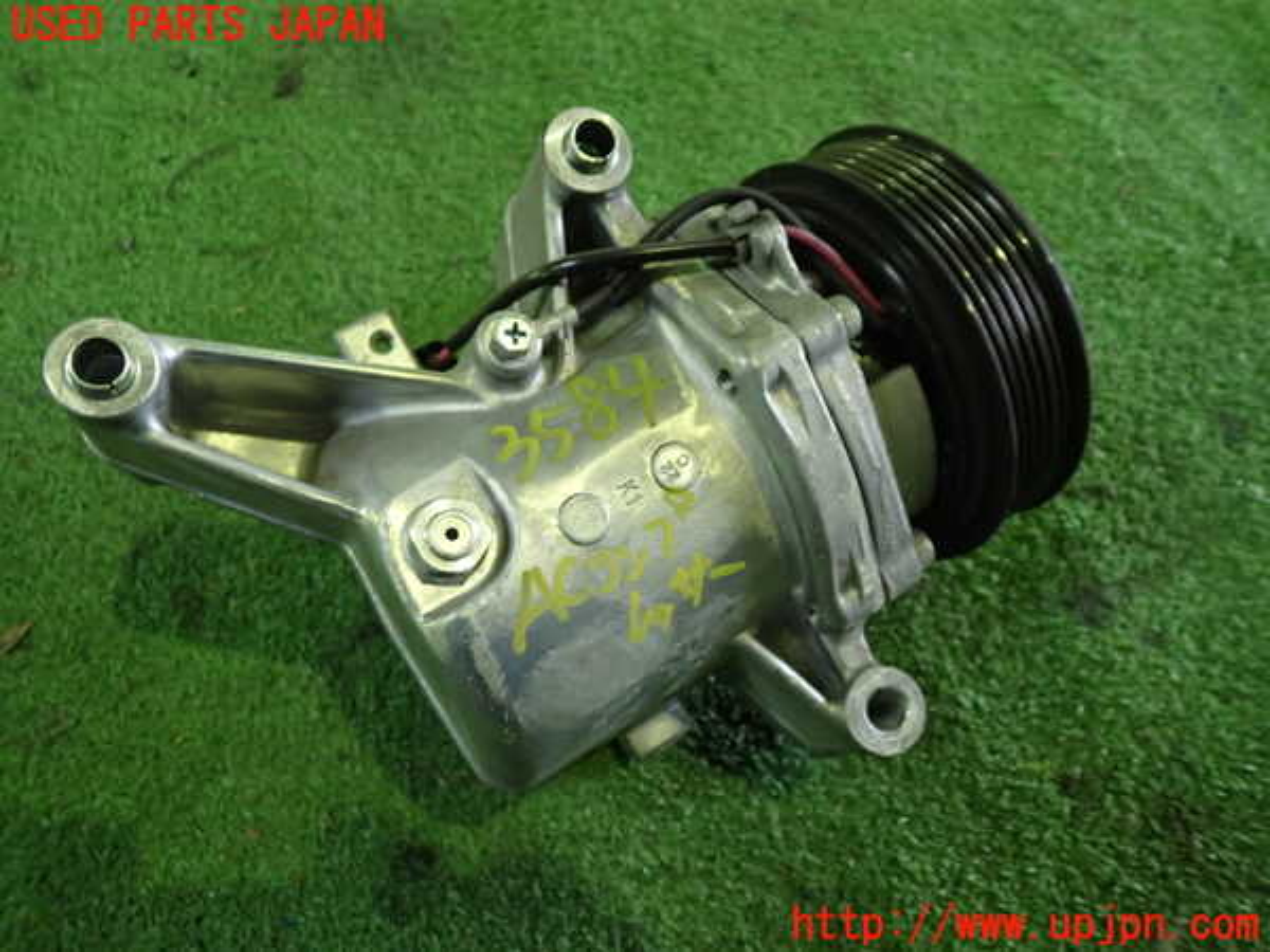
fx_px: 1101
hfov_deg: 60.0
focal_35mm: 30
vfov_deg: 46.8
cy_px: 476
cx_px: 635
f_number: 2.3
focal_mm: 5.4
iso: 500
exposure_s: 1/30
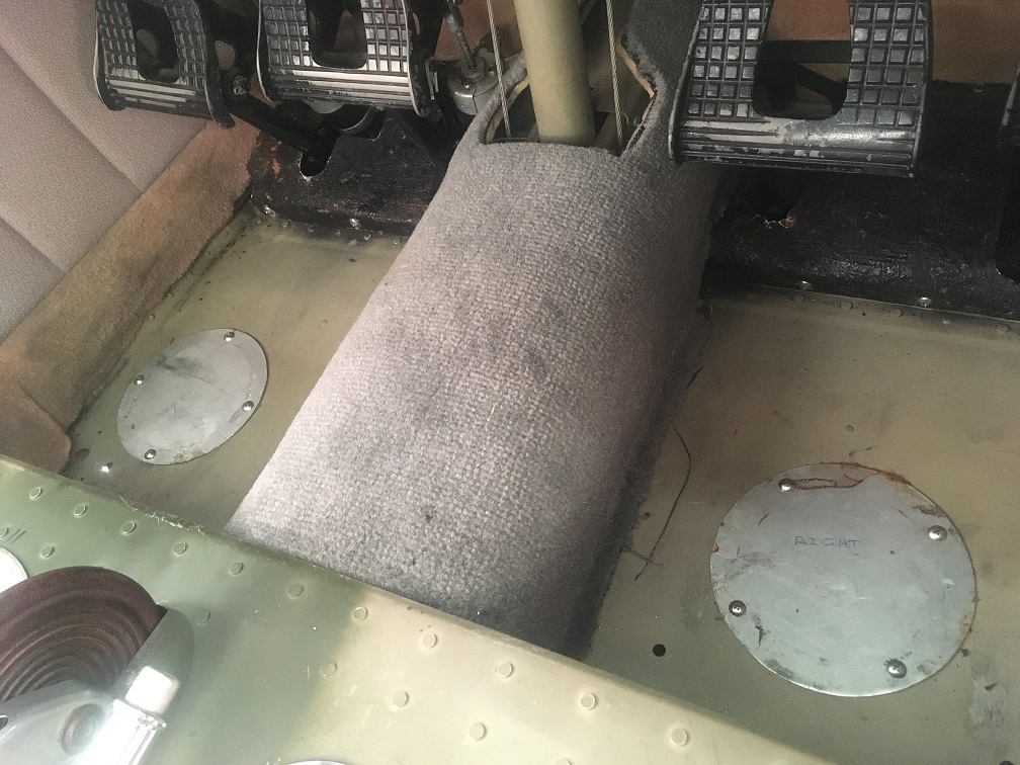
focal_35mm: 29
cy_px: 382
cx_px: 510
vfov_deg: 48.2
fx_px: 855
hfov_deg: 61.7
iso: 320
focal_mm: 4.15
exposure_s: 1/15
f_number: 2.2
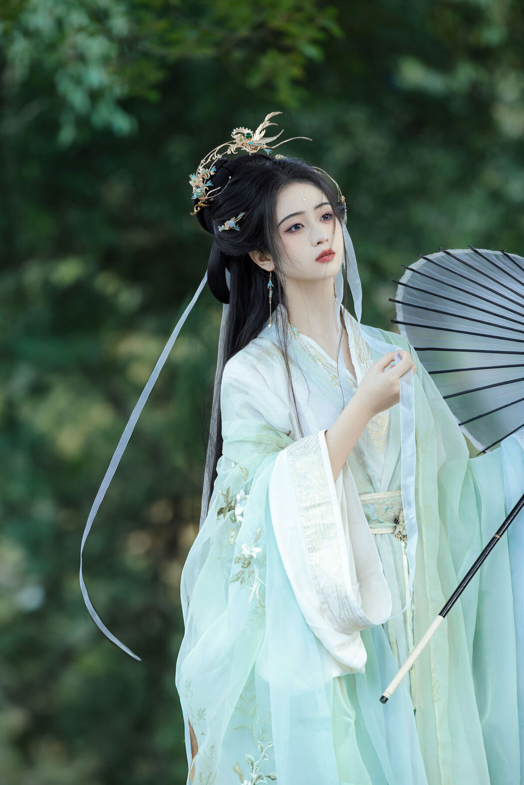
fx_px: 4344
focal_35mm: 199
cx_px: 262
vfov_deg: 10.3
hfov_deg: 6.9
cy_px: 392
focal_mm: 200
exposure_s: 1/500
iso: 400
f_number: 3.5
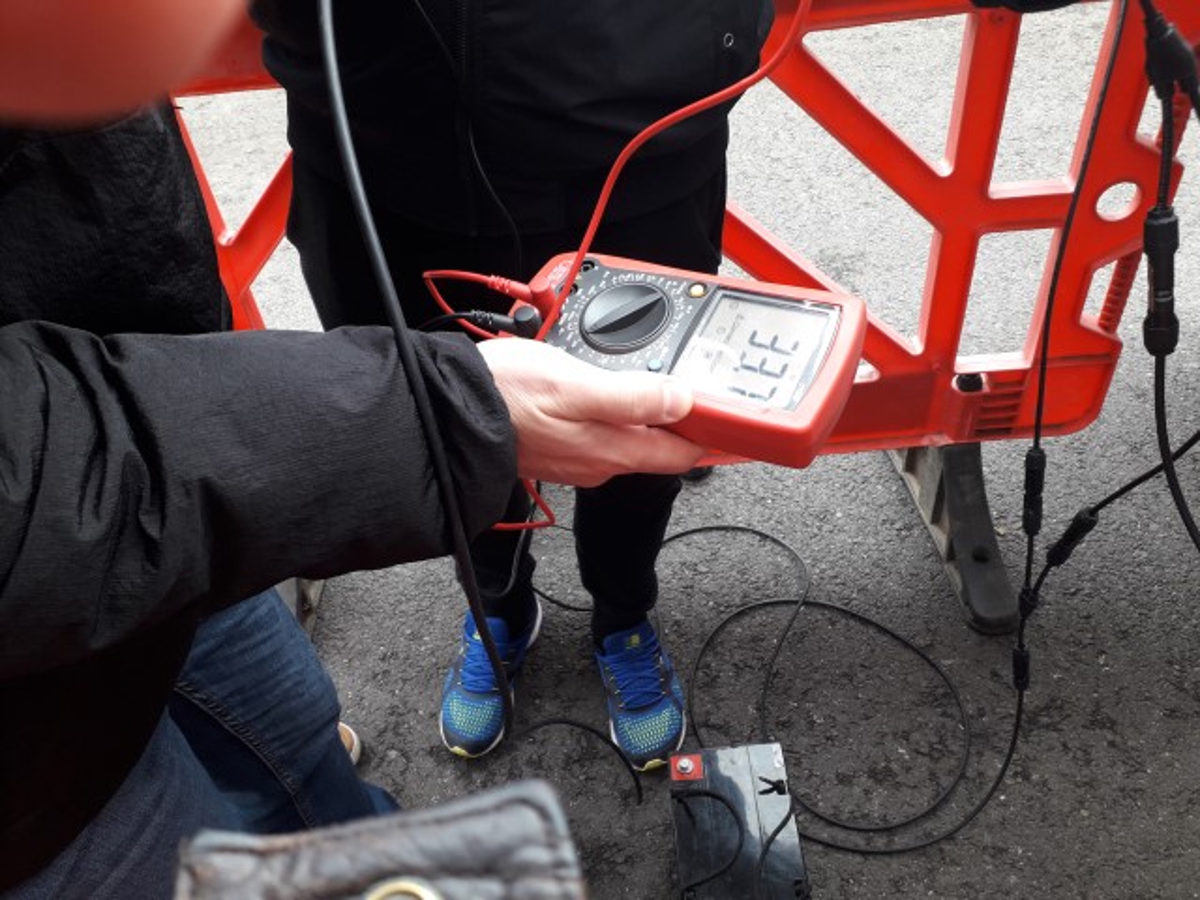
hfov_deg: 65.3
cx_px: 600
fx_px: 936
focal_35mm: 27
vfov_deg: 51.4
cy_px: 450
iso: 50
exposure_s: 1/50
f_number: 1.9
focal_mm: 3.6
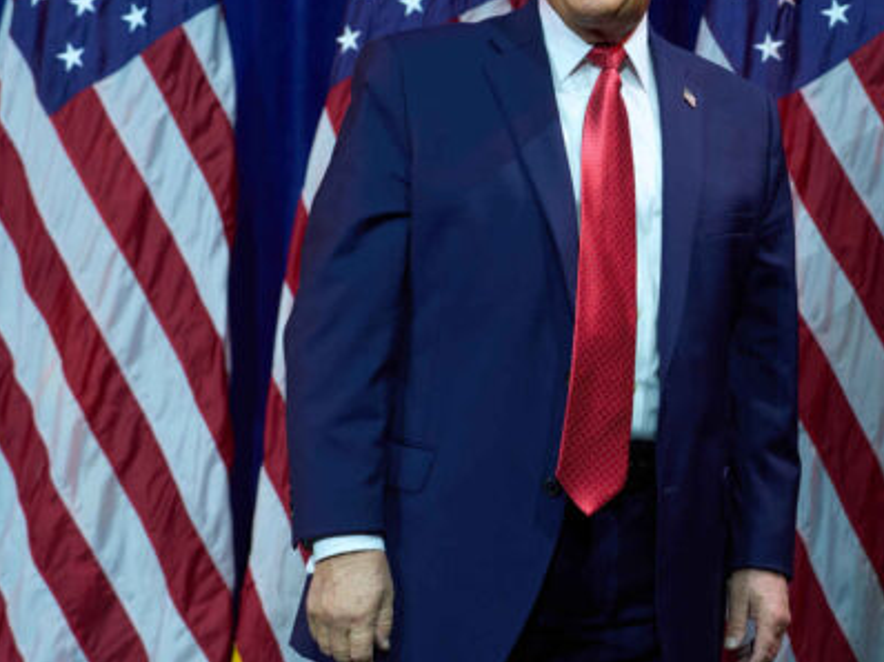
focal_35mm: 101
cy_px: 253
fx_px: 2578
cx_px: 653
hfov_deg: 19.3
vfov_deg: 14.6
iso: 1000
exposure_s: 1/320
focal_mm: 58
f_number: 2.8
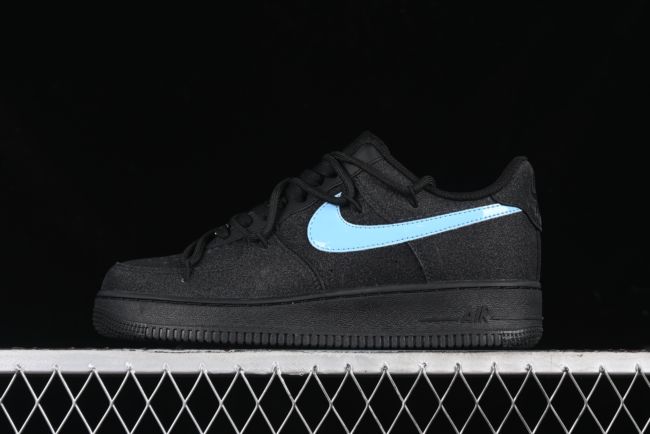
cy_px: 217
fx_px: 1354
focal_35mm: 75
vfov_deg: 18.2
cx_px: 325
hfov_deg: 27.0
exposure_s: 1/50
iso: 160
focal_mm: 50
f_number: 6.3
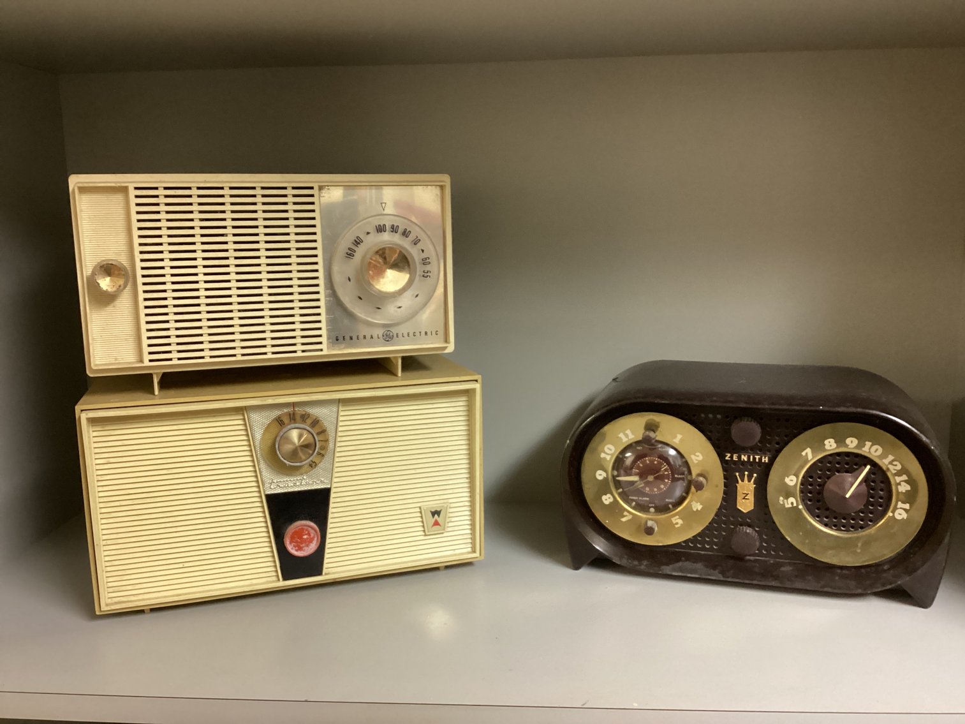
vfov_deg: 45.4
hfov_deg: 58.3
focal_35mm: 31
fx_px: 864
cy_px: 362
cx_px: 482
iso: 640
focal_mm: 3.3
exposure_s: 1/30
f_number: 2.4
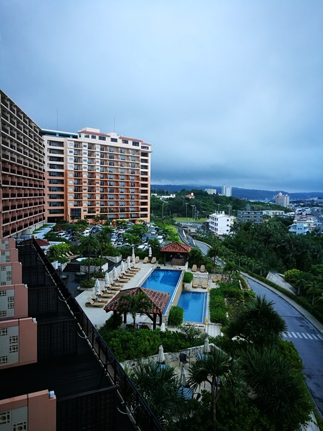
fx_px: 336
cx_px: 162
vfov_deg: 65.3
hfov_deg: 51.4
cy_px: 216
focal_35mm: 27
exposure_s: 1/60
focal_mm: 4.5
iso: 160
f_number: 2.2
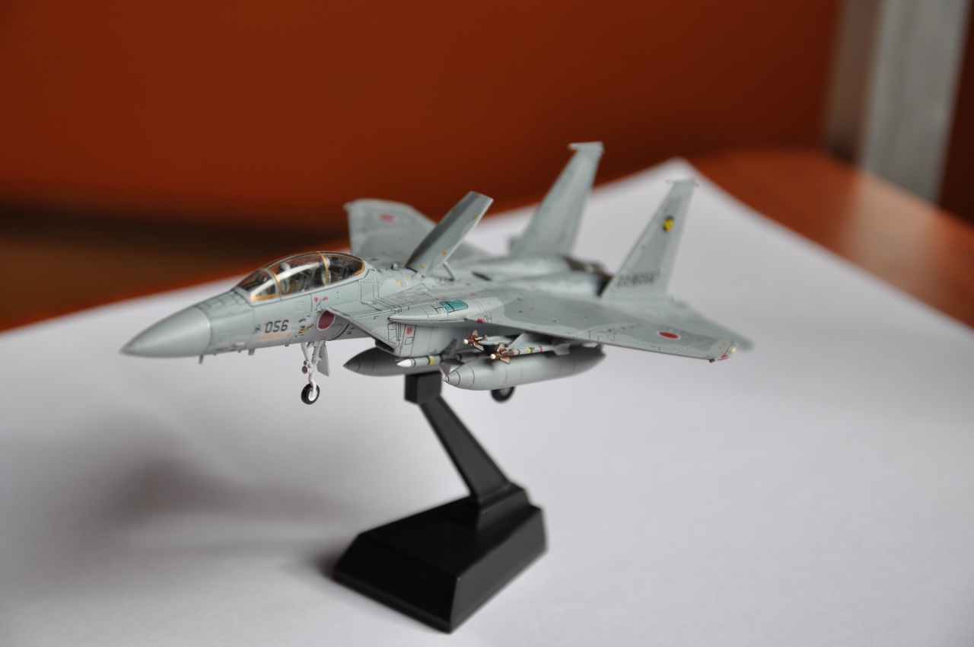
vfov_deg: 13.0
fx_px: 2837
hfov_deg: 19.5
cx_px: 487
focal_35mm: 105
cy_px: 324
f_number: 6.3
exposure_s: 1/160
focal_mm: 70
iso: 200
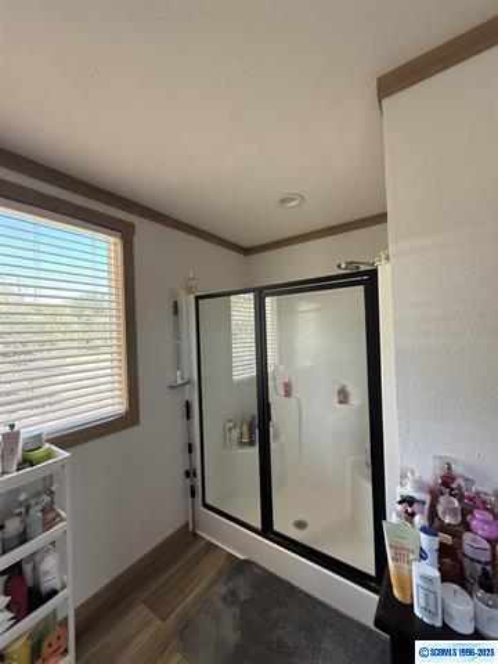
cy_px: 332
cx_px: 249
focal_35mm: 14
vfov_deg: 102.1
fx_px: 269
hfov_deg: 85.7
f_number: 2.2
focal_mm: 2.22
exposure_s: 1/97
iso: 320
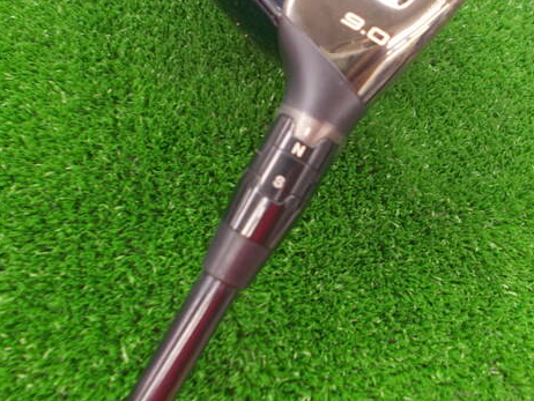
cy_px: 136
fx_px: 556
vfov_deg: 39.3
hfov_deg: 51.1
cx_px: 311
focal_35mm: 36
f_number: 3.2
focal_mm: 4.6
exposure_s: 1/10
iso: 200
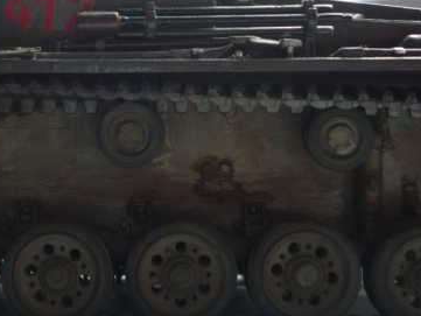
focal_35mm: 85
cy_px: 149
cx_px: 96
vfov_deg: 17.4
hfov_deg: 22.7
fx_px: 1034
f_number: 3.3
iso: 100
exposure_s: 1/100
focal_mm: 5.2
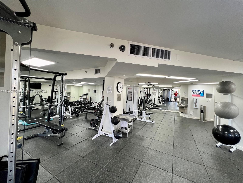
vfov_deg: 89.9
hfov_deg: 106.2
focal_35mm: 13
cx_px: 122
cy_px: 92
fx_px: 91
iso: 200
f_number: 1.8
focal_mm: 1.57
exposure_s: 1/120
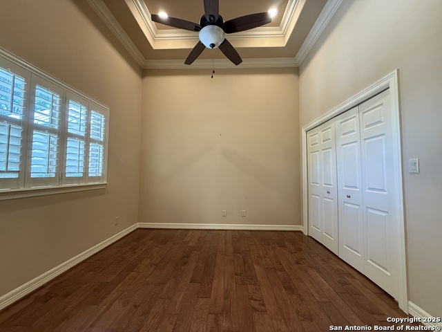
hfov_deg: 102.1
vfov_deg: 85.7
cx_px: 221
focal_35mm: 14
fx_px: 179
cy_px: 166
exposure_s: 1/60
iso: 400
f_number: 2.2
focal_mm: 2.22
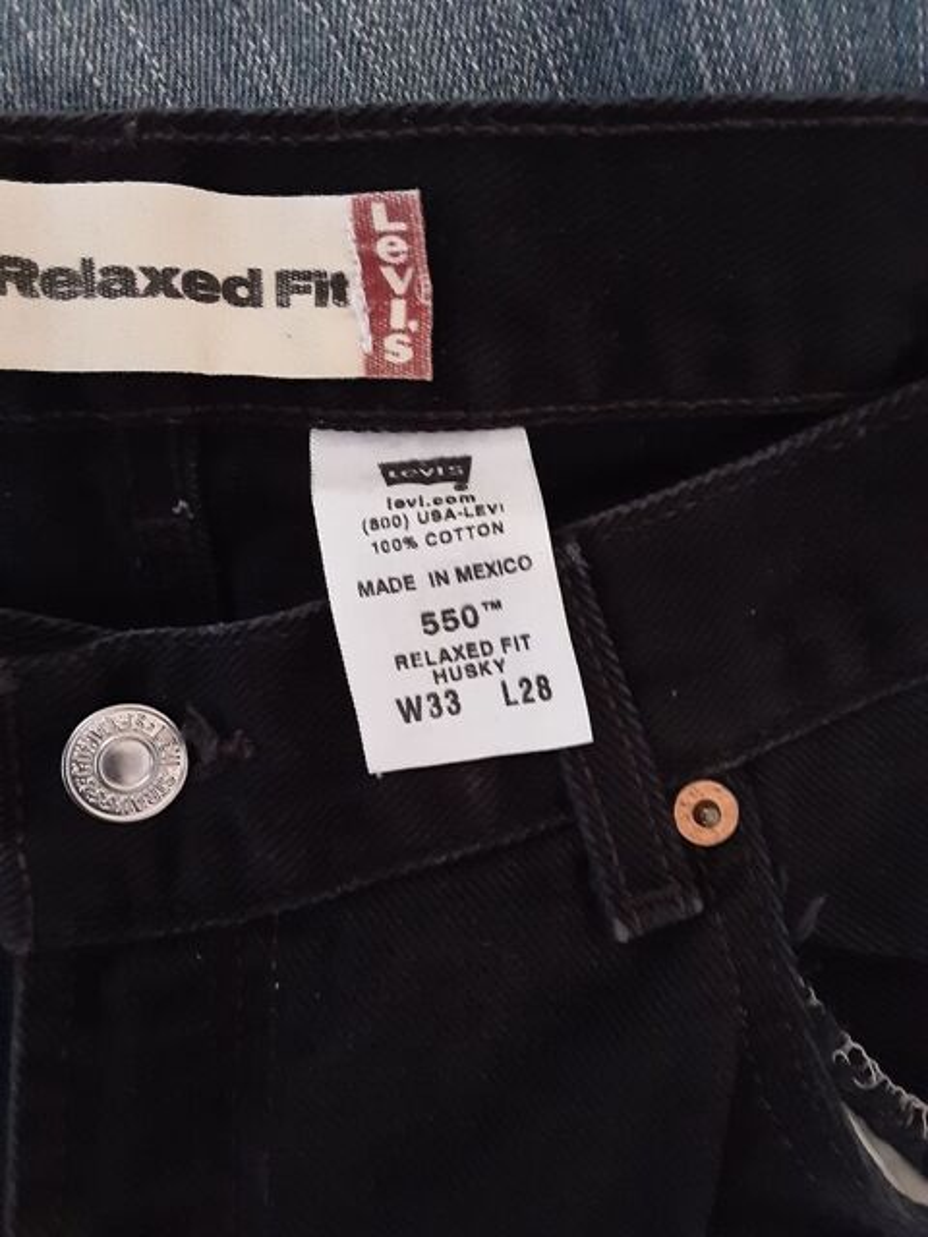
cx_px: 464
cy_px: 618
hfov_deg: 49.7
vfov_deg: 63.4
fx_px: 1001
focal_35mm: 28
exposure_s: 1/25
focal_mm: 2.9
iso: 400
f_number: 1.9
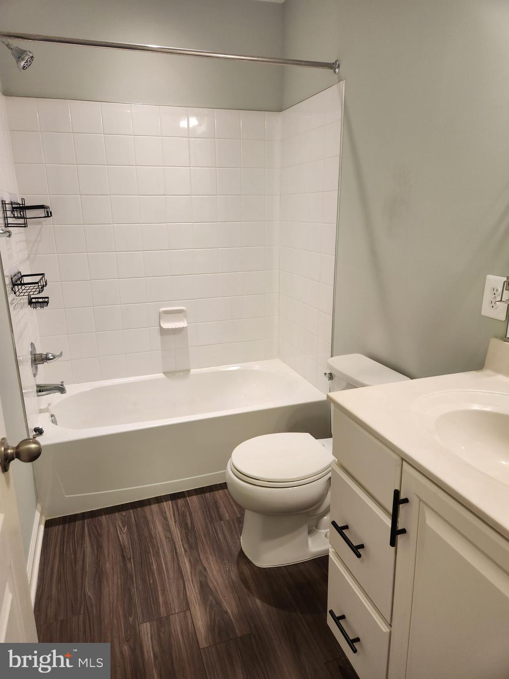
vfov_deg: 73.9
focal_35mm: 23
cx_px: 254
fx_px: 451
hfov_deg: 58.9
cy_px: 340
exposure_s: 1/120
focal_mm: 5.4
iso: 100
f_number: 1.8
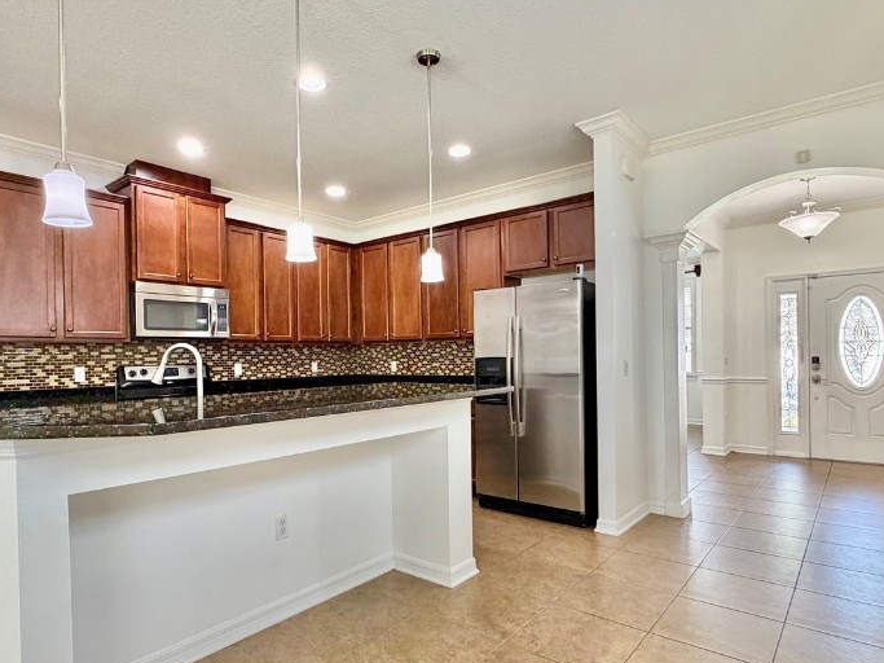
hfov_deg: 79.0
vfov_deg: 63.3
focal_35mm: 21
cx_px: 431
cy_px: 360
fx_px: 536
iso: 200
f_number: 2.2
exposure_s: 1/60
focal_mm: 2.22
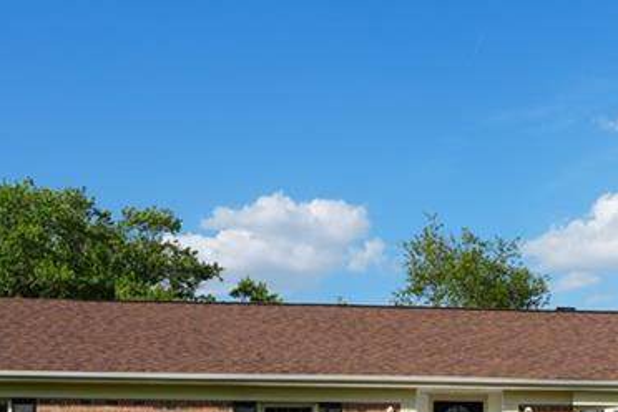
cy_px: 527
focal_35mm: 66
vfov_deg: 19.2
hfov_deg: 29.5
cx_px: 528
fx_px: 1133
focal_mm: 16
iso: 100
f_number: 10
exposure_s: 1/200
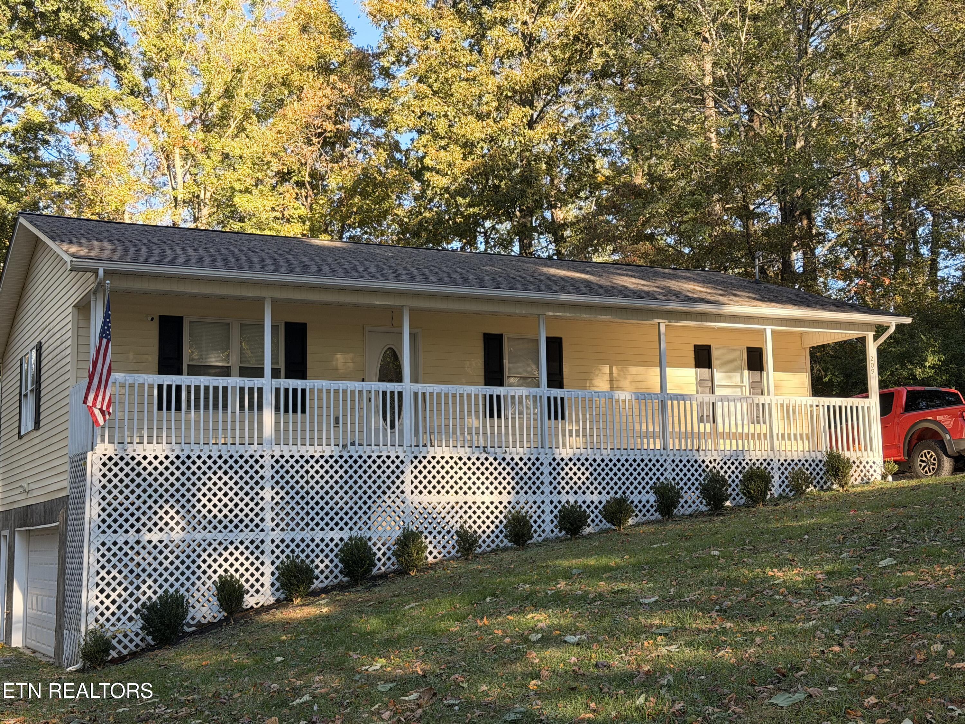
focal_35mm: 48
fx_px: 1338
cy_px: 362
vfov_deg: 30.3
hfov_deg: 39.7
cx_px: 482
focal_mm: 6.76
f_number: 1.78
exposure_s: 1/675
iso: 80
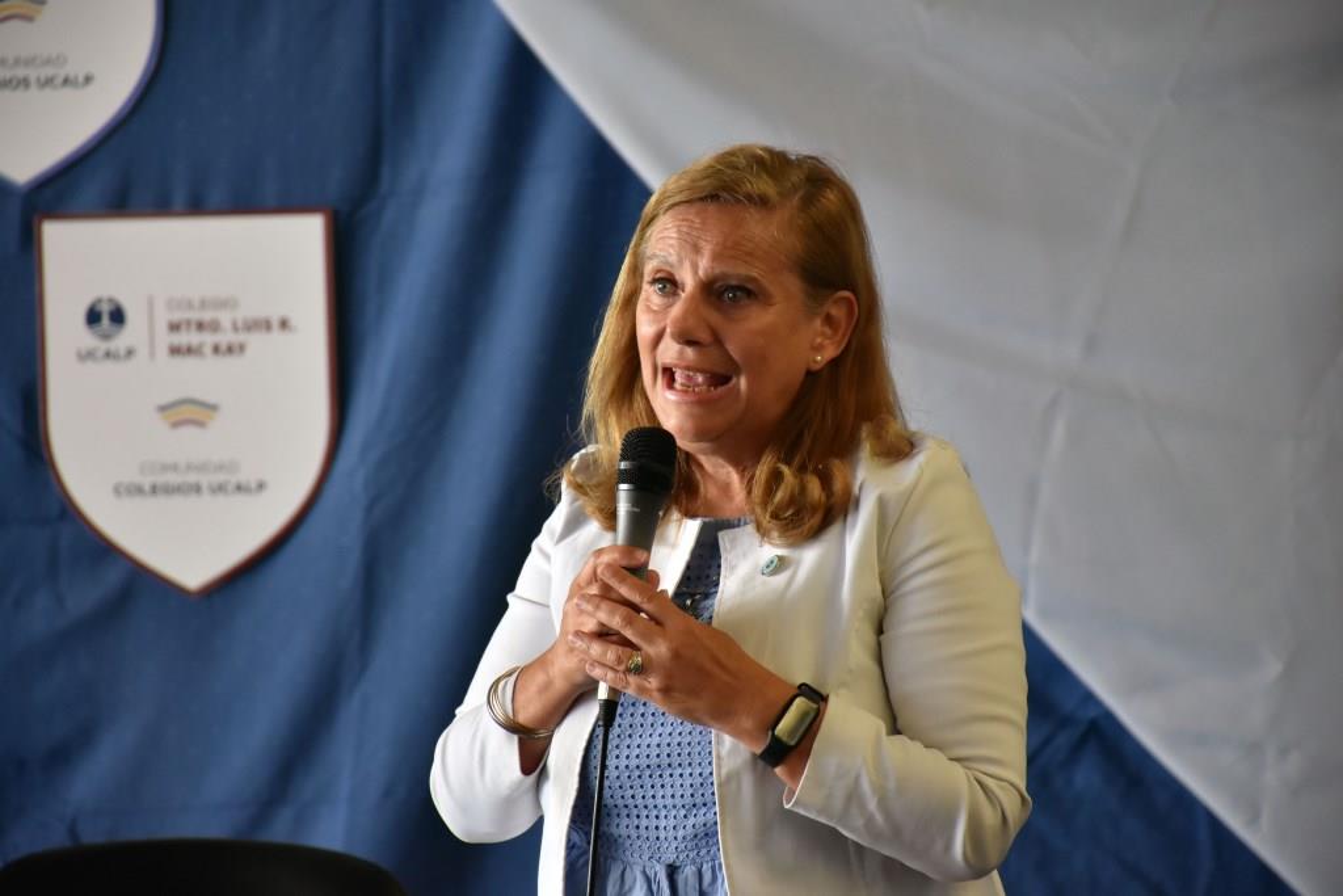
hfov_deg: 9.8
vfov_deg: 6.5
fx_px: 7835
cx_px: 672
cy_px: 448
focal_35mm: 210
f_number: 5.6
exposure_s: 1/160
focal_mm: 140
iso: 1250
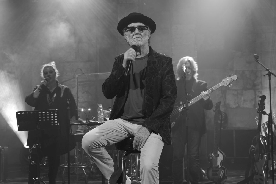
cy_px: 92
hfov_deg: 33.4
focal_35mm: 60
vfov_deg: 22.6
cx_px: 138
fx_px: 460
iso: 3200
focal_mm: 60
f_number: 5.6
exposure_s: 1/60
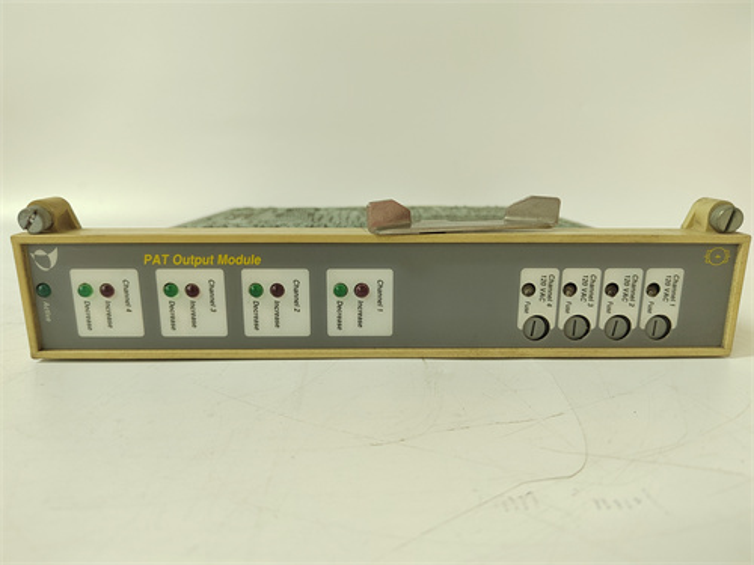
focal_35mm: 23
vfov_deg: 58.9
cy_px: 282
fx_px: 501
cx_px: 377
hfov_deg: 73.9
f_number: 1.9
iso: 1419
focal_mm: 5.52
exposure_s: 1/50
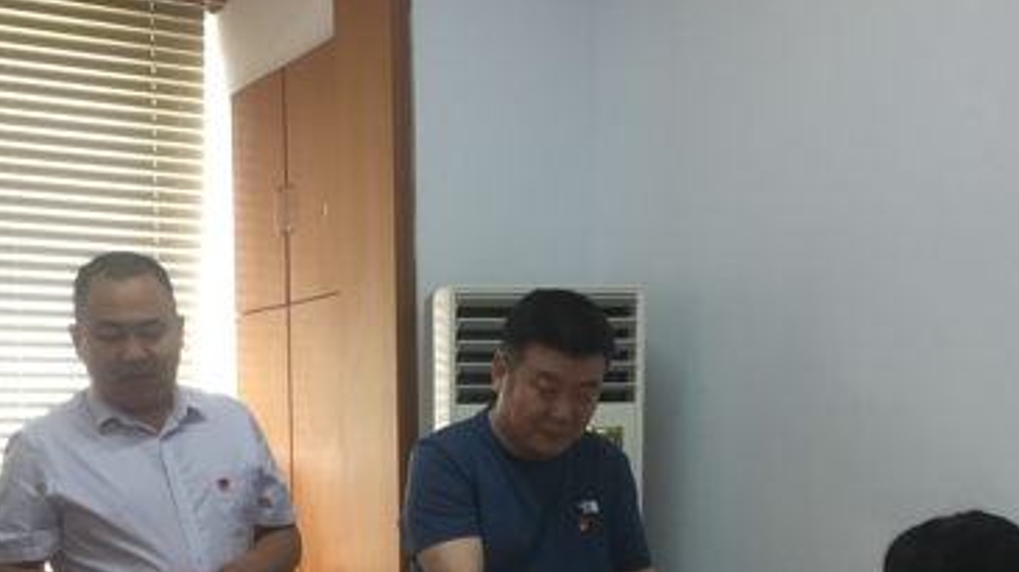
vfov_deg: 22.0
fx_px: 1405
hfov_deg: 39.6
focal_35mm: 52
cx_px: 391
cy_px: 597
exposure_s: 1/33
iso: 100
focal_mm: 4.15
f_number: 2.2
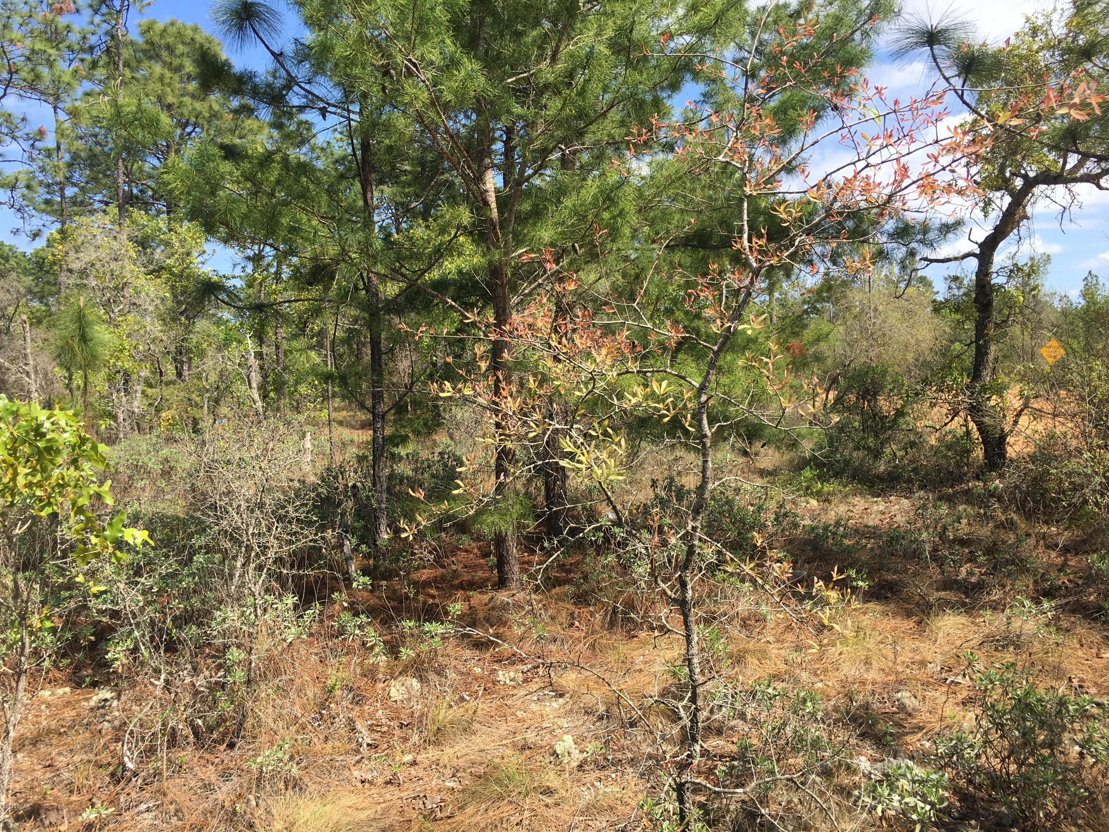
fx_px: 929
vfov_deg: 48.2
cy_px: 416
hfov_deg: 61.7
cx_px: 554
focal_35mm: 29
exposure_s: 1/845
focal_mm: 4.15
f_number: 2.2
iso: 25
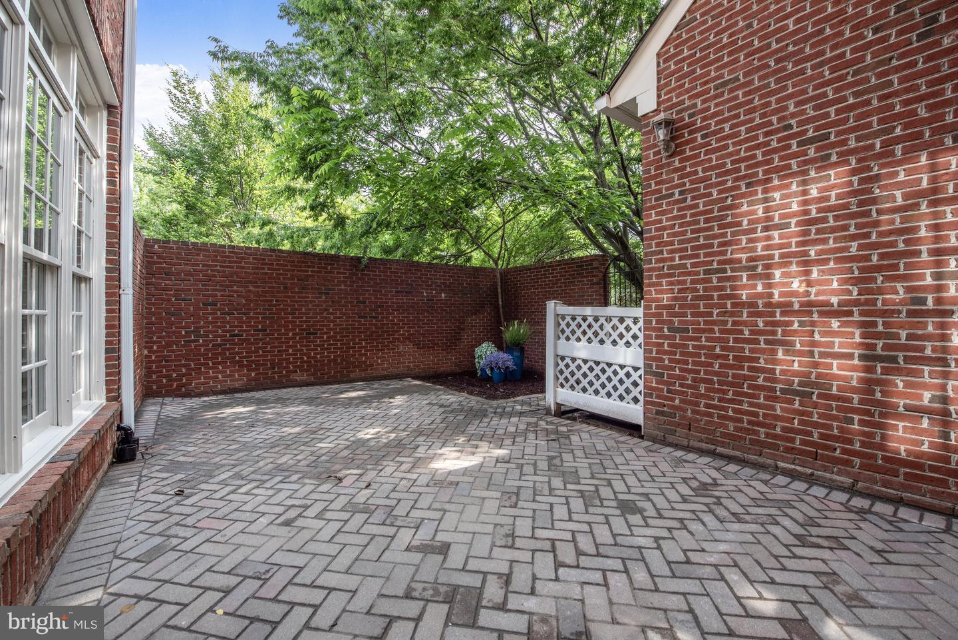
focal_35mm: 14
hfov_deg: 104.2
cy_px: 320
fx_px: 373
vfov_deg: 81.2
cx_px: 479
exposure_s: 1/125
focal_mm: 14
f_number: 8
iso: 200
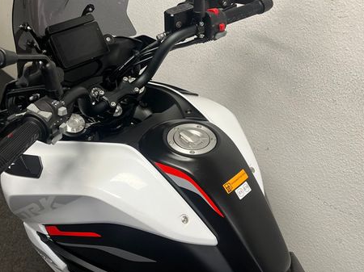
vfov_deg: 38.5
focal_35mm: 37
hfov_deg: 50.0
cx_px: 155
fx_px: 389
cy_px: 115
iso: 125
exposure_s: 1/100
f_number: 1.6
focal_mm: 5.1
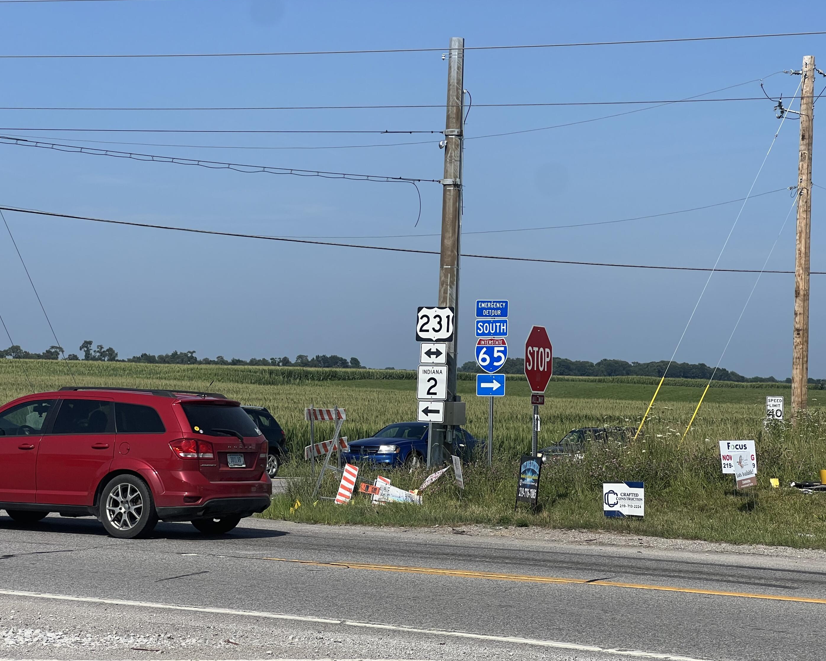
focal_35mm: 81
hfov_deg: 23.6
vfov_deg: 18.9
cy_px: 331
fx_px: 1980
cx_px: 425
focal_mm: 9
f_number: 2.8
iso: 32
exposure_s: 1/1130
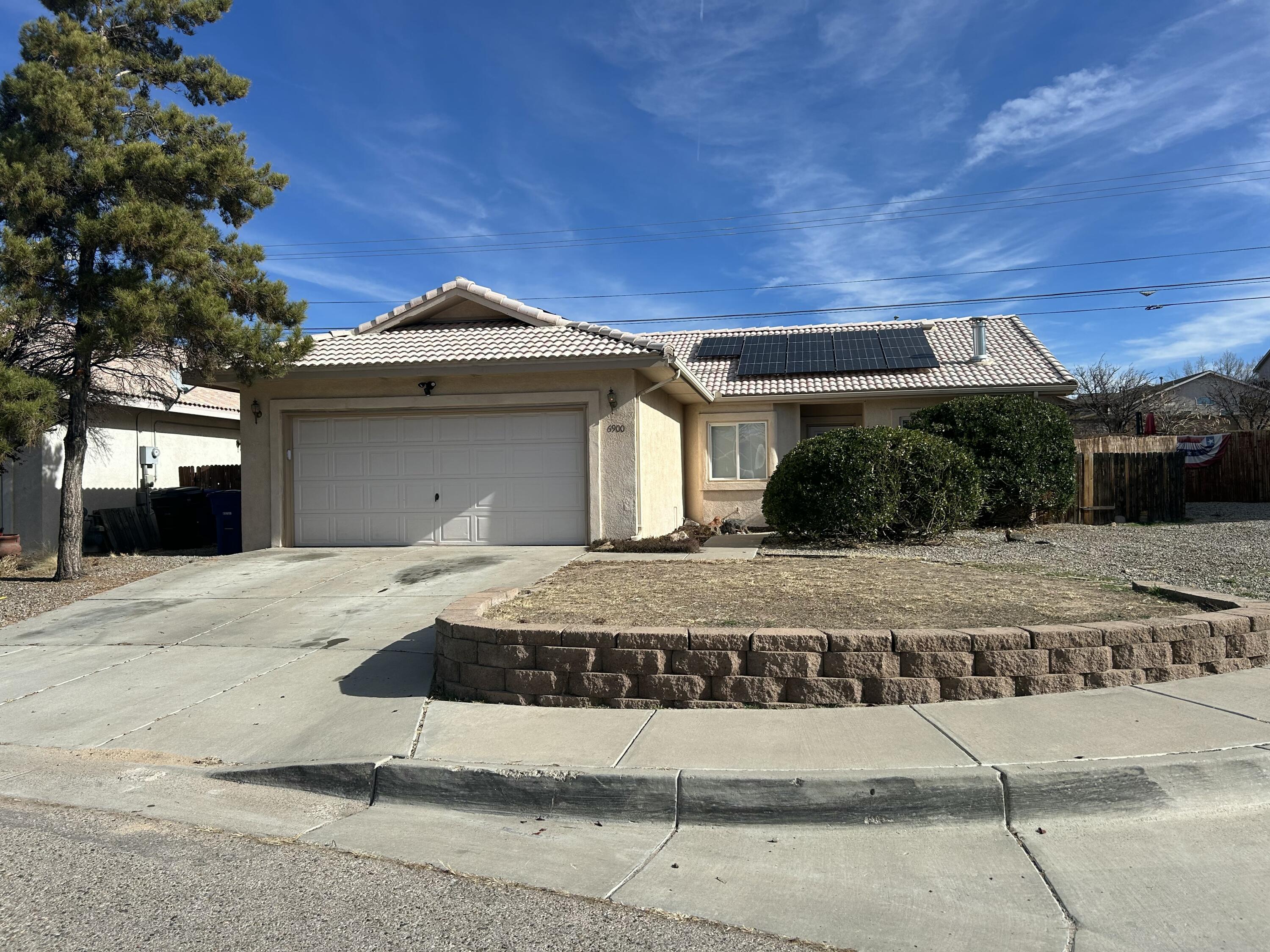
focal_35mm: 26
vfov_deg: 53.1
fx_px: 954
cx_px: 635
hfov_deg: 67.3
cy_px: 476
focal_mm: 5.7
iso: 50
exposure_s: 1/4630
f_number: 1.5
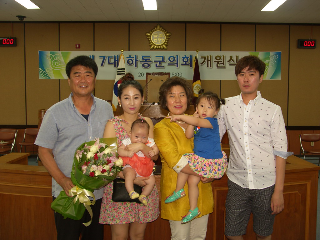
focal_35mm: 35
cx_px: 160
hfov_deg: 52.6
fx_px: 324
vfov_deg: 40.7
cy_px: 120
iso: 50
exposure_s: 1/30
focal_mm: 9
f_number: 2.5
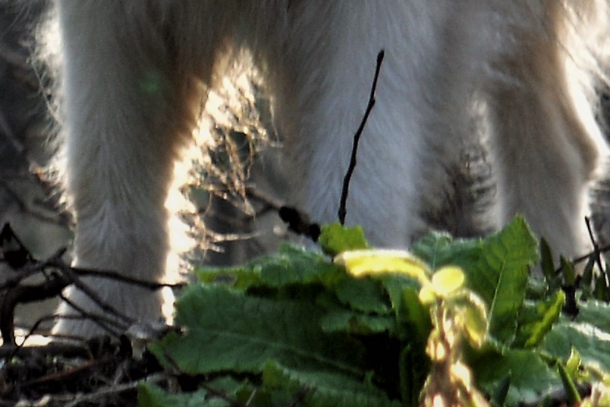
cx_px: 382
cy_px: -370
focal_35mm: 616
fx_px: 10432
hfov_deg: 3.3
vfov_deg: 2.2
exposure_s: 1/125
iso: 220
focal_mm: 55
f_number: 5.6
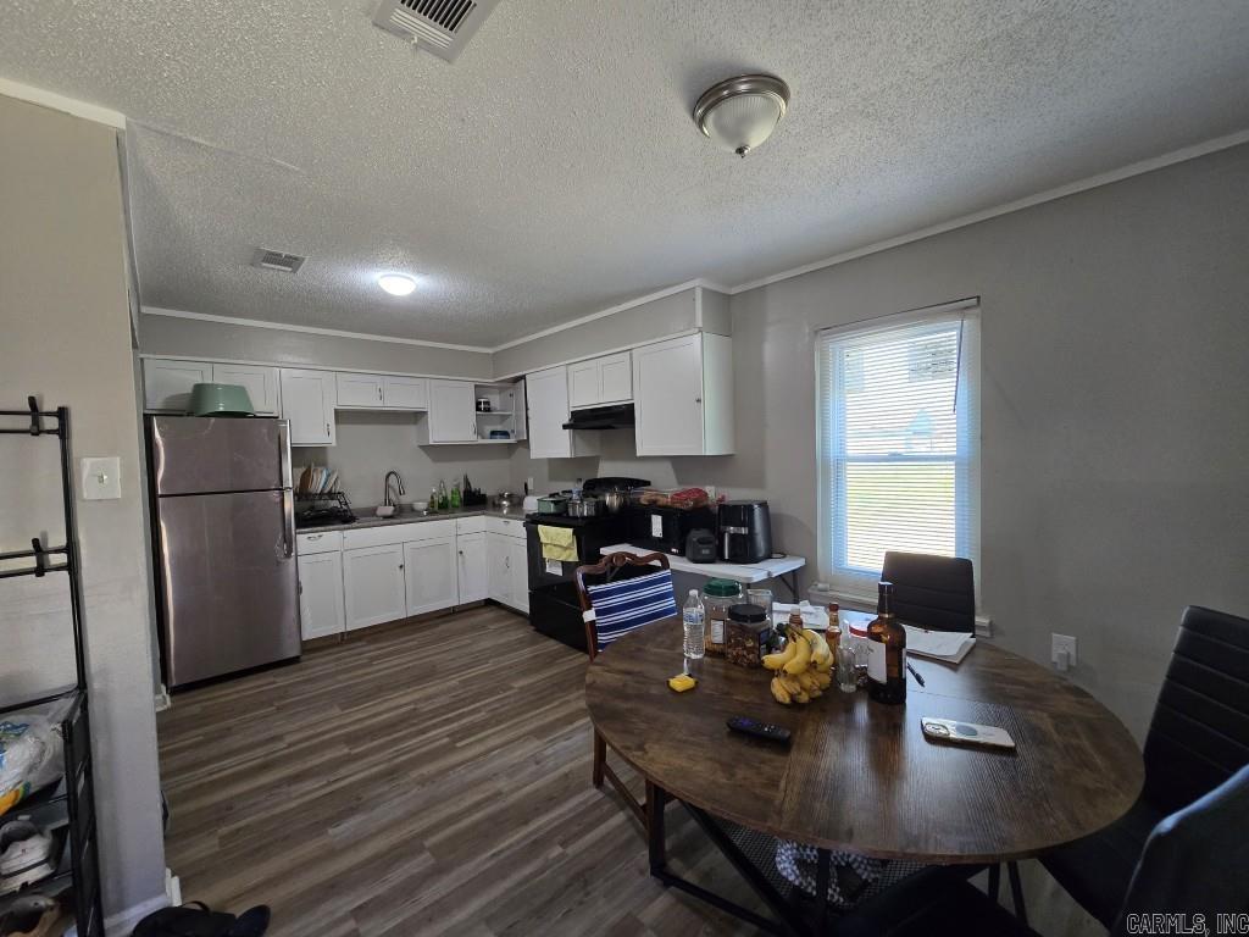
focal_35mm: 13
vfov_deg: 89.9
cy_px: 468
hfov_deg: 106.2
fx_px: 469
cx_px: 624
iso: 250
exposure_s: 1/60
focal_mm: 2.2
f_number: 2.2
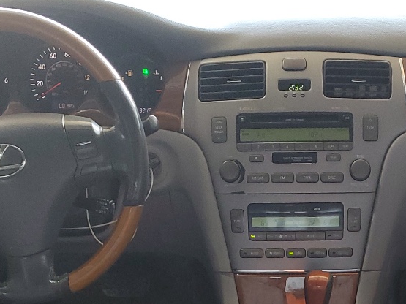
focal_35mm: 75
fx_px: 879
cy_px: 411
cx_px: 287
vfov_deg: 18.1
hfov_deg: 25.8
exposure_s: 1/60.2
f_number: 1.5
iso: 86
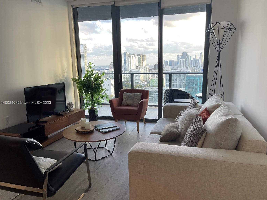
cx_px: 134
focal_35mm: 27
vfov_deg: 51.4
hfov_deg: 65.3
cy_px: 103
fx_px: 208
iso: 64
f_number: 1.6
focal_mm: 5.1
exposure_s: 1/120
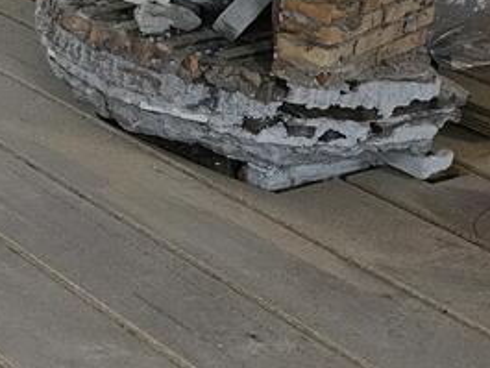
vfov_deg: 14.1
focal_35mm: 100
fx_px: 1416
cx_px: -512
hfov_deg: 15.4
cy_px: -131
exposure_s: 1/100
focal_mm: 5.4
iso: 640
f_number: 1.8
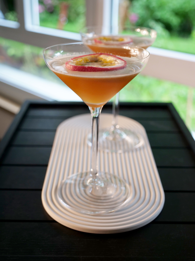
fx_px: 346
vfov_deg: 41.2
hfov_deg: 31.5
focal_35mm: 46
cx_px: 98
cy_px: 130
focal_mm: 23
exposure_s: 1/60
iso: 500
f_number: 2.8
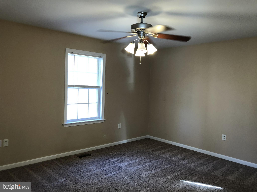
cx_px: 128
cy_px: 96
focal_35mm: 28
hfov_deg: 63.4
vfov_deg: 49.7
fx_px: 208
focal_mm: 3.99
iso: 40
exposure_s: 1/17
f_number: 1.8
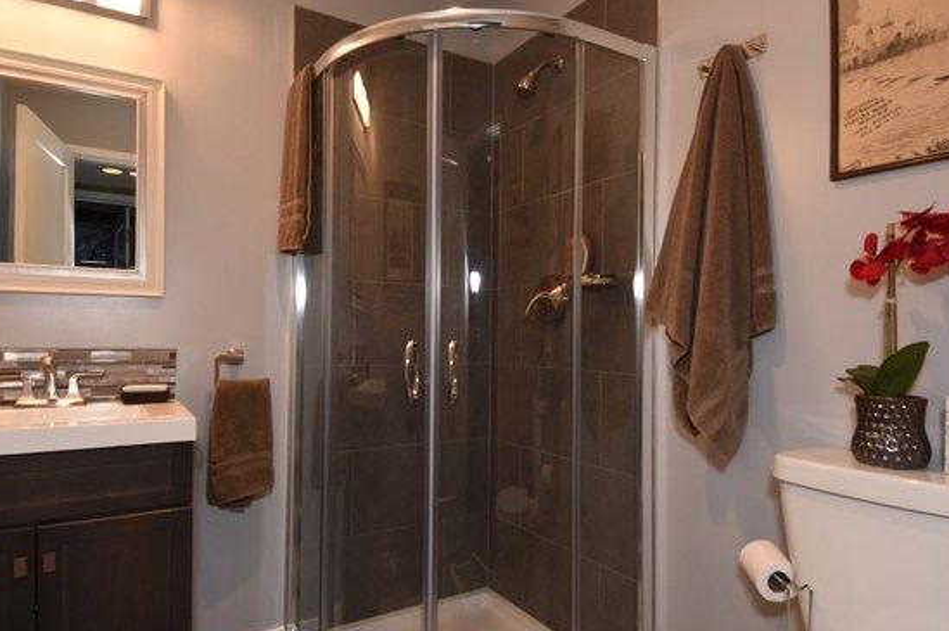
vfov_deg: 59.4
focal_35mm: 21
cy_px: 323
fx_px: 553
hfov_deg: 81.1
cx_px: 443
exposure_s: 1/20
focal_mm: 12
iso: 400
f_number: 8
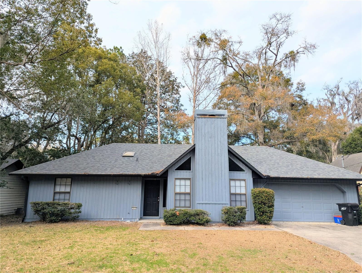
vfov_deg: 56.9
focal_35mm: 24
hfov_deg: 71.5
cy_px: 136
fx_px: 251
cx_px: 181
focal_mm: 6.81
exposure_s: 1/1121
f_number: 1.85
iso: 50
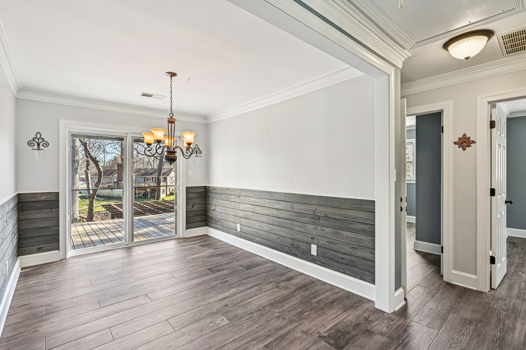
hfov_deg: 93.3
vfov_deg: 70.4
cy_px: 175
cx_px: 263
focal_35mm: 17
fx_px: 248
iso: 100
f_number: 8
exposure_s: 1/25
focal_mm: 17
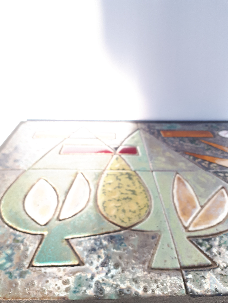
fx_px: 237
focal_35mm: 27
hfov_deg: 51.4
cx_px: 114
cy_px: 152
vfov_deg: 65.3
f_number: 1.9
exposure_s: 1/60
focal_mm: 3.6
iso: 64
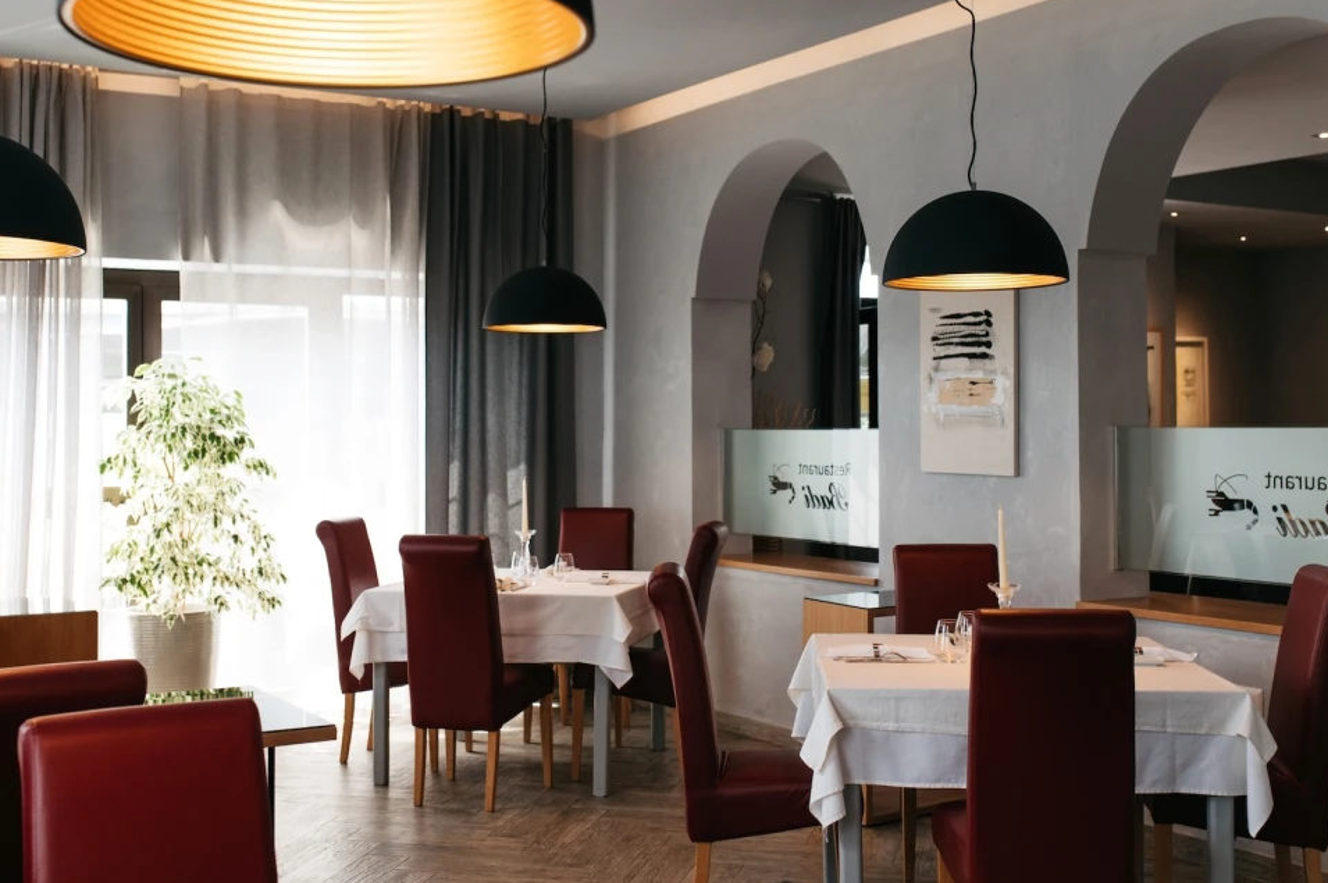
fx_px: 1622
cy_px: 352
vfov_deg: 30.4
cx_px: 655
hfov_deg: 44.5
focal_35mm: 44
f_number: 4
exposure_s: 1/250
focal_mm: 35
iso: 800
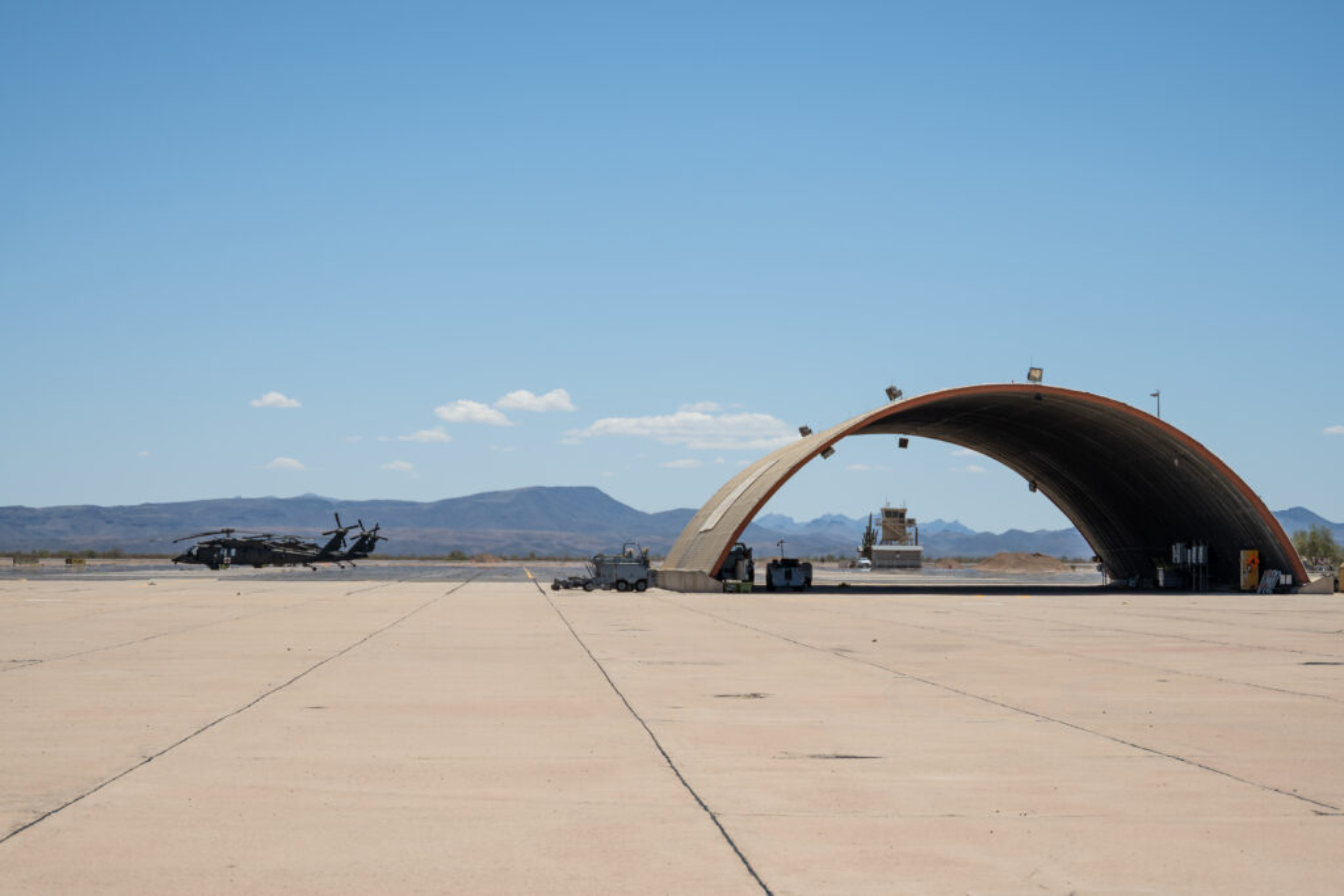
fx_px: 2744
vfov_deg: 18.6
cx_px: 672
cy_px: 448
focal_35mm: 74
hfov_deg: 27.5
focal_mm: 49
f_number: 2.8
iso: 100
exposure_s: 1/4000
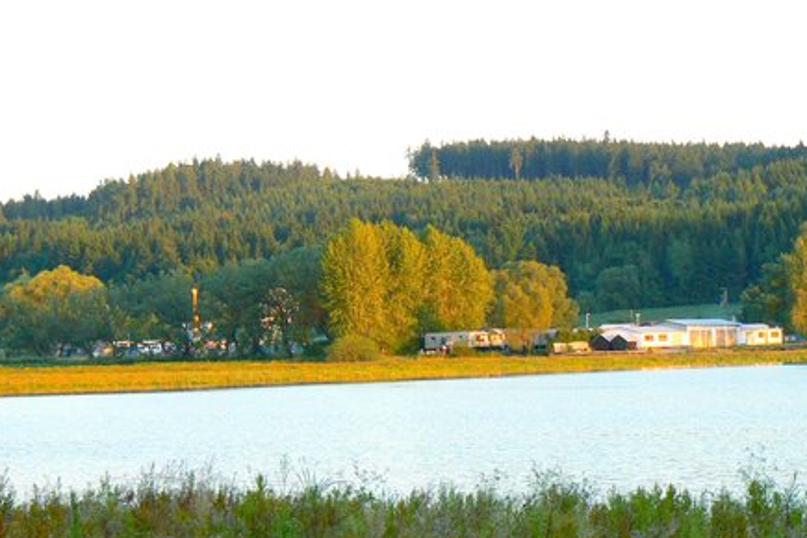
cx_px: 479
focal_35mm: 121
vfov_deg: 11.3
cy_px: 382
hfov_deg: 16.9
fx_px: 2712
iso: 80
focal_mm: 13.1
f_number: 4
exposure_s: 1/100
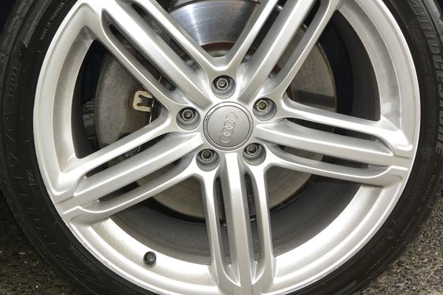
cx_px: 208
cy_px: 128
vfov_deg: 27.5
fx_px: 603
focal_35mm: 49
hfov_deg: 40.3
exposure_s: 1/250
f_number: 5
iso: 160
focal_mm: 10
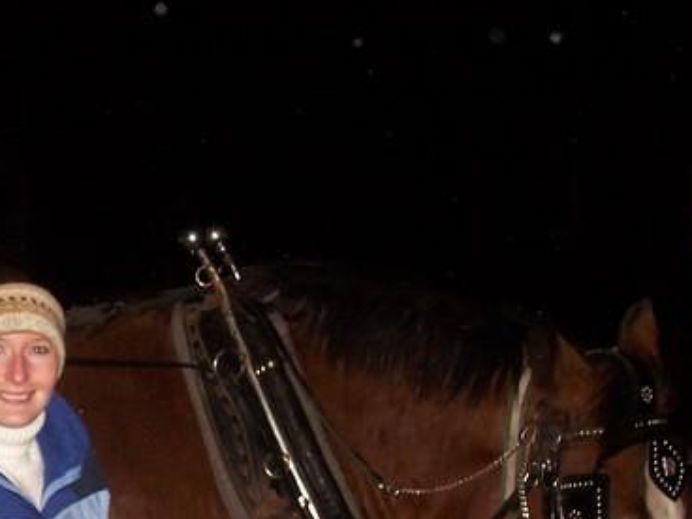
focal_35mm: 99
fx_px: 1979
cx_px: 111
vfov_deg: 14.8
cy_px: 446
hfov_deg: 19.6
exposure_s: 1/60
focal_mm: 8.6
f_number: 3.4
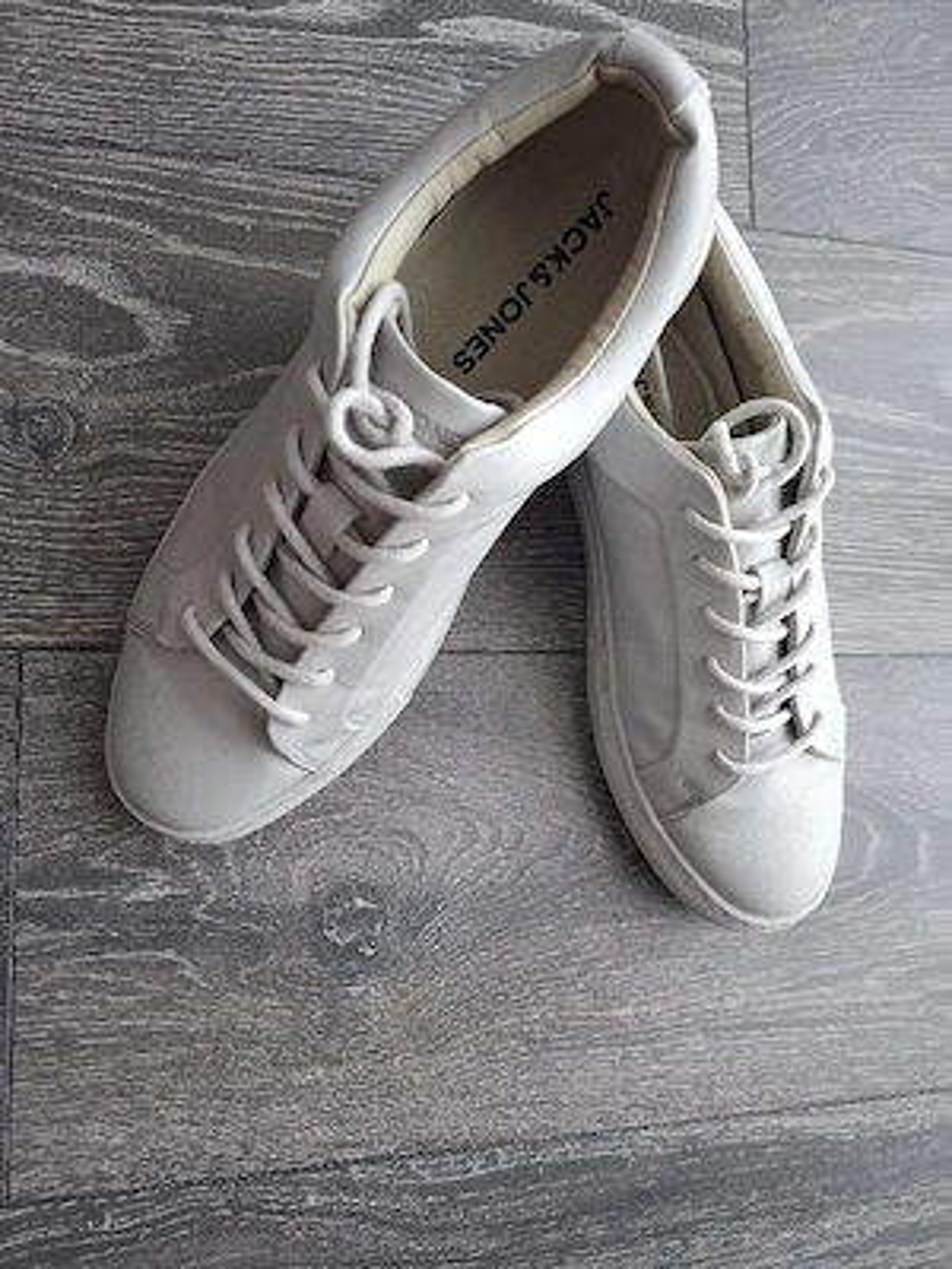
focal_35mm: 23
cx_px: 476
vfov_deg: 73.9
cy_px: 634
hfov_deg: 58.9
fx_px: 843
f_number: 1.8
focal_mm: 5.54
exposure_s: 1/100
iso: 100
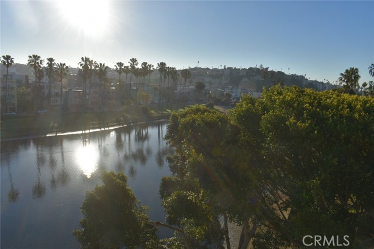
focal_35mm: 27
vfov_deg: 48.0
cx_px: 187
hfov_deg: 67.4
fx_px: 281
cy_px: 124
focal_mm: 18
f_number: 13
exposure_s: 1/250
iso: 100
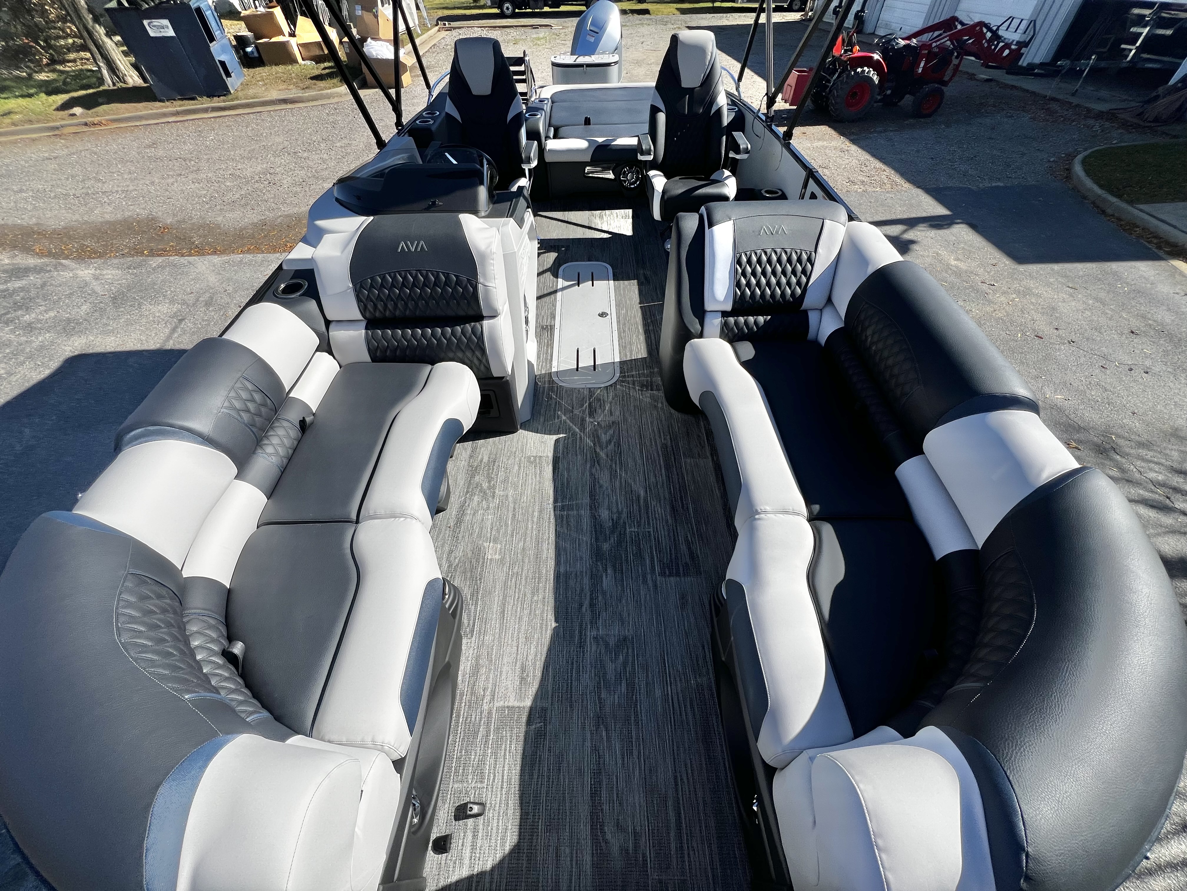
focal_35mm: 13
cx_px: 594
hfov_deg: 106.2
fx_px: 446
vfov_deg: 89.9
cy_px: 446
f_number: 1.8
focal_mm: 1.57
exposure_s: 1/1727
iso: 32
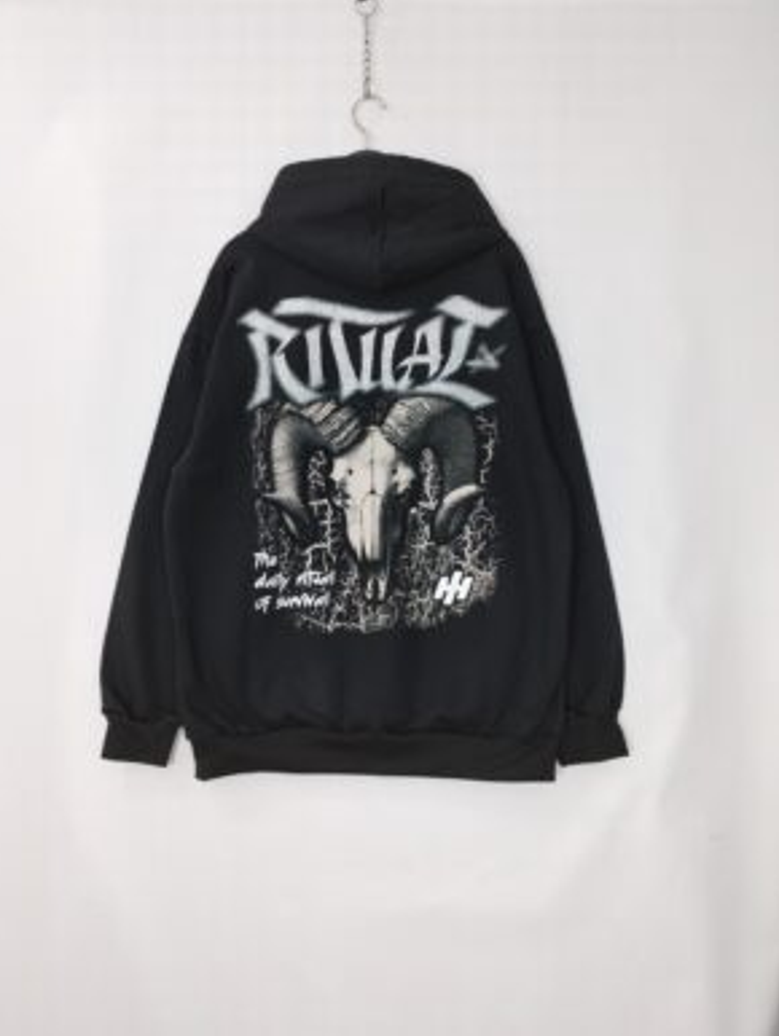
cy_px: 510
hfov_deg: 48.3
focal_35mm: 29
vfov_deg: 61.6
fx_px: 869
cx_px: 381
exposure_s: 1/15
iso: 100
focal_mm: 4.27
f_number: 1.8
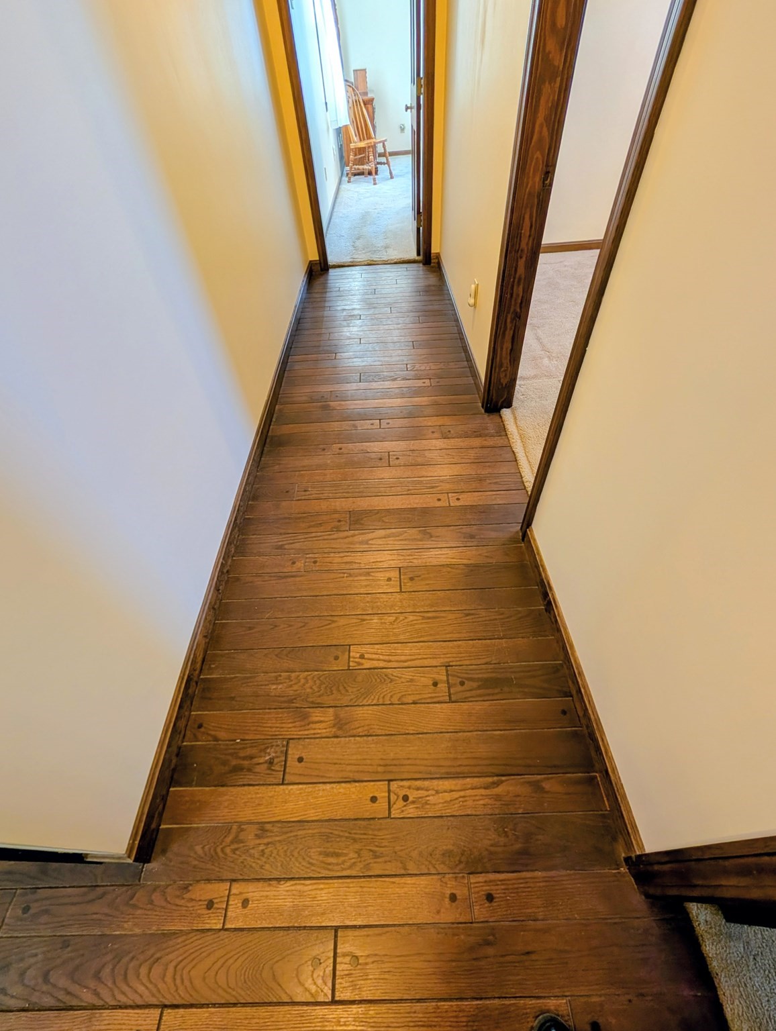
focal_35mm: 12
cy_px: 516
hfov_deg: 94.6
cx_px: 388
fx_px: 358
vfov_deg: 110.5
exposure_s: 1/40
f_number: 1.7
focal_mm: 2.02
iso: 57
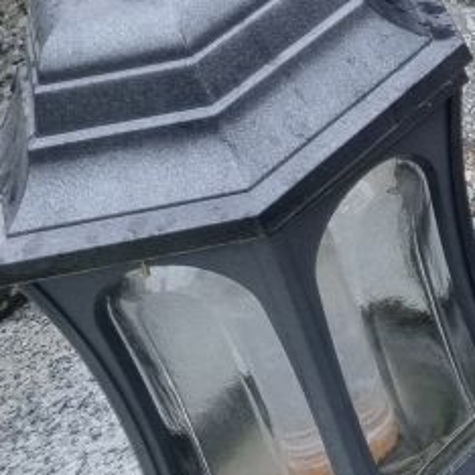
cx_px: 1208
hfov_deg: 11.5
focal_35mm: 119
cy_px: -393
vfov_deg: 13.2
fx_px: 1847
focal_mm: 5.4
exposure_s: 1/503
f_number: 1.8
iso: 50
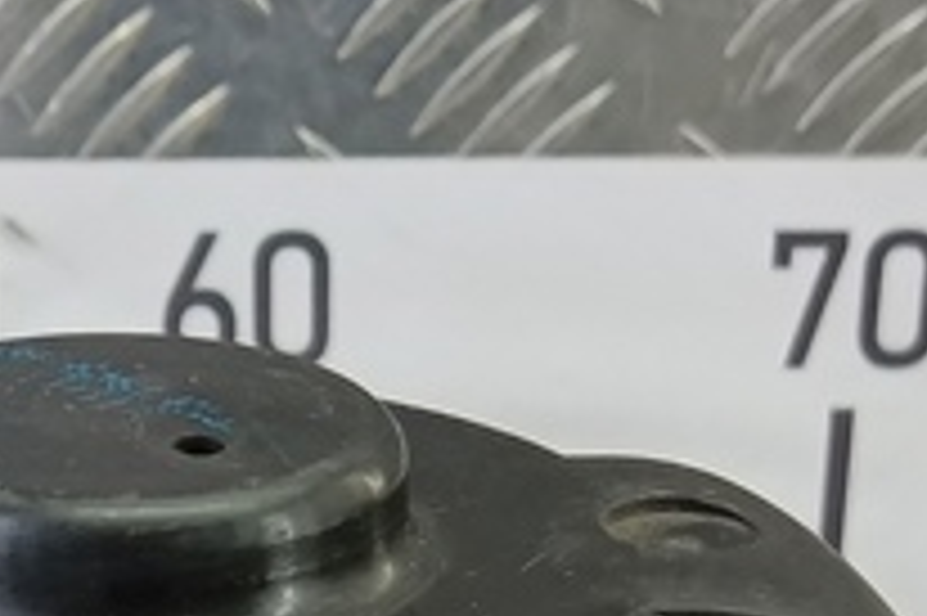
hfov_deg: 17.1
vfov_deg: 10.0
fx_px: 3062
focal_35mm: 119
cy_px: 1493
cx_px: 162
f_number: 1.6
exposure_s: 1/50
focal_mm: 4.11
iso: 185
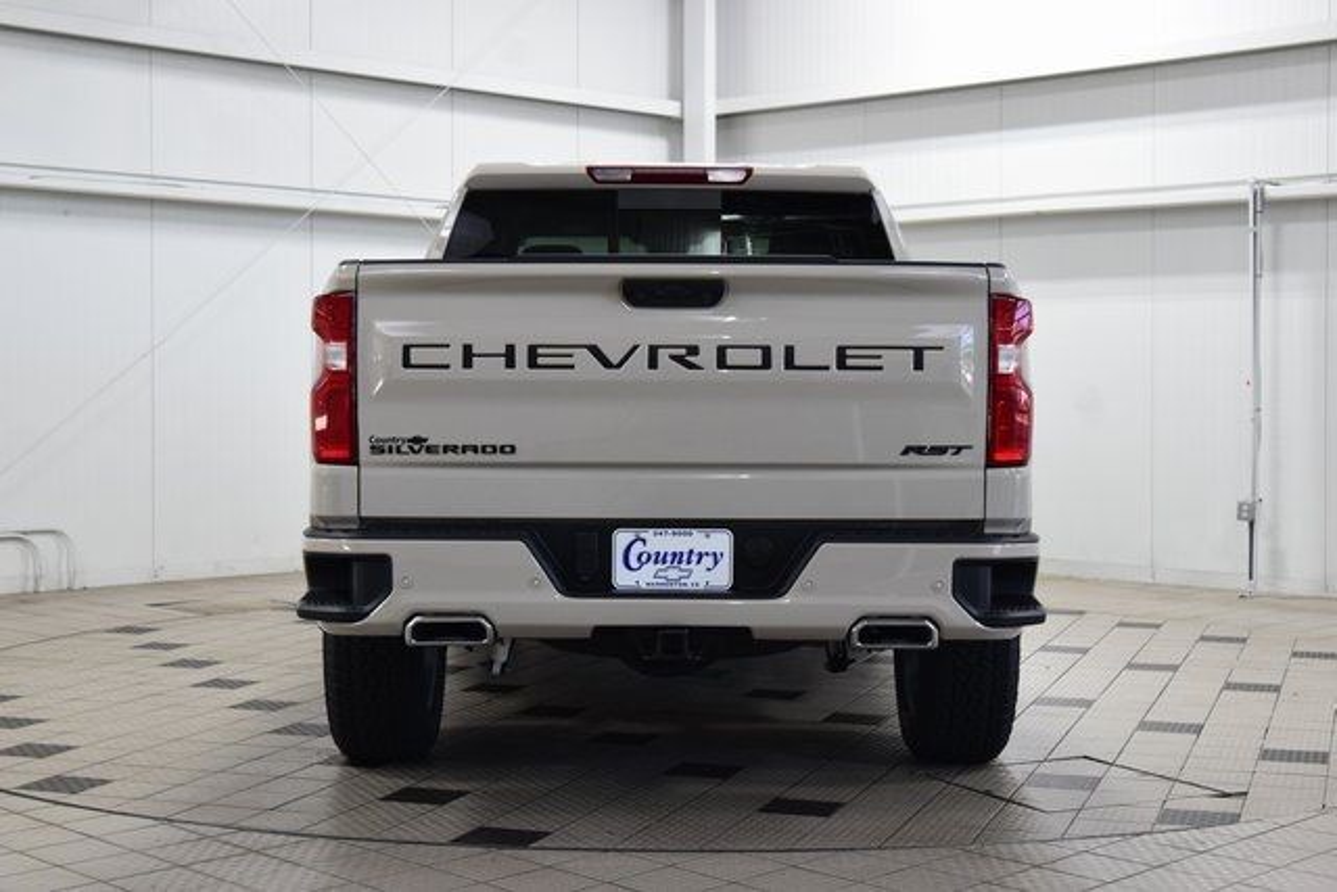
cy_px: 446
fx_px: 2006
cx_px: 668
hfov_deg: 36.9
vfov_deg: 25.1
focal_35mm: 54
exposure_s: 1/60
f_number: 6.3
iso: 1600
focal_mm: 36
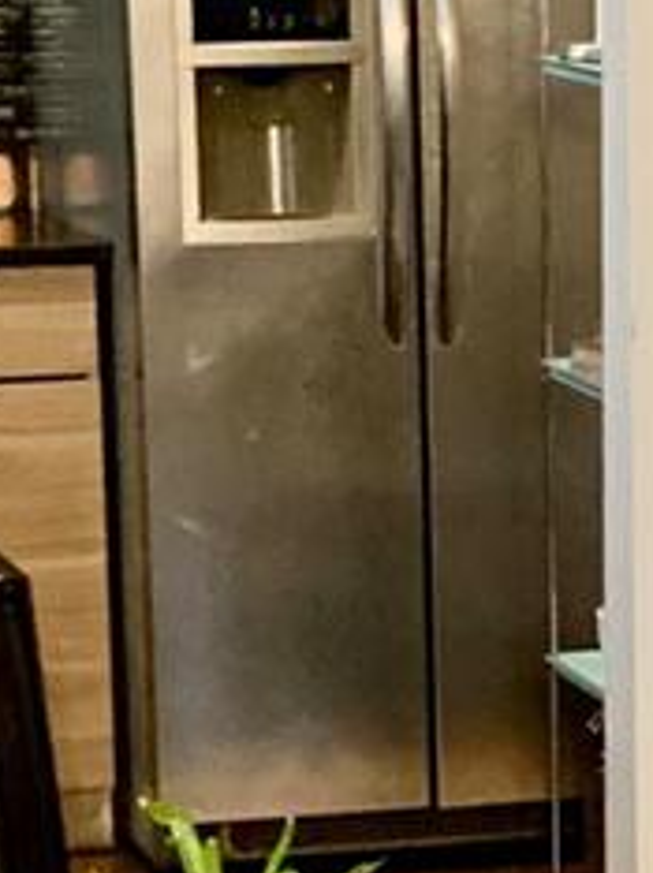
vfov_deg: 11.5
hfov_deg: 8.6
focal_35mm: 171
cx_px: 631
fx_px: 4309
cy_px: 623
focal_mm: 4.25
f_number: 1.8
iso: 640
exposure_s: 1/30
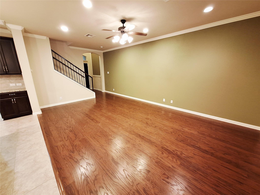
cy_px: 98
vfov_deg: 89.9
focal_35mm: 13
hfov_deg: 106.2
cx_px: 130
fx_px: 98
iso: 400
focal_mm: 1.74
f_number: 2.2
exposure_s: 1/24
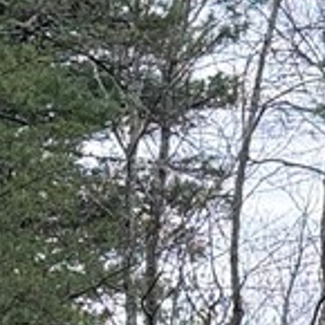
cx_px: 287
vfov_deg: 5.7
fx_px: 3187
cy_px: 726
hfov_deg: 5.8
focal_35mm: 300
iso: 100
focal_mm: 6.76
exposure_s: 1/733
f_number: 1.78
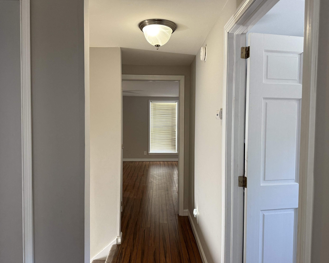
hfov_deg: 66.0
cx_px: 167
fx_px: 253
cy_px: 133
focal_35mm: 26
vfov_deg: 54.9
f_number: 1.78
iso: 250
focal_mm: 6.76
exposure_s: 1/60
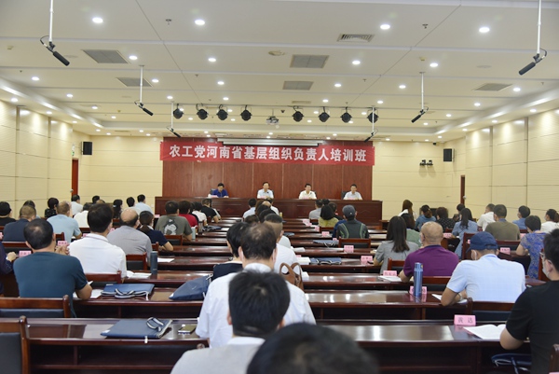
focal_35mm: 40
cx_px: 280
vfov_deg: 33.5
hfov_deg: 48.4
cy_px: 187
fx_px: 622
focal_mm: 40
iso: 1100
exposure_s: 1/60
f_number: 4
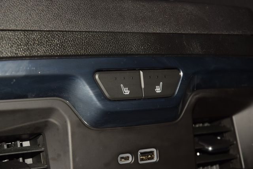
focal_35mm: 105
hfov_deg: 19.5
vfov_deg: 13.0
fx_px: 738
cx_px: 126
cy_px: 84
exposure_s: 1/125
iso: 100
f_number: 8
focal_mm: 70
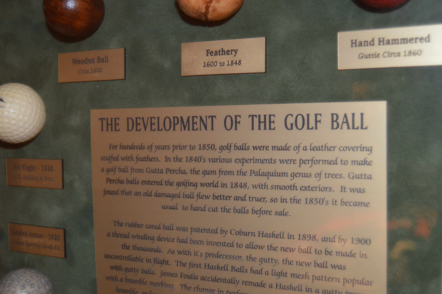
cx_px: 221
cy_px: 147
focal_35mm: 48
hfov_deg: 41.1
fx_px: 589
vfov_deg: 28.0
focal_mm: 32
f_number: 4.5
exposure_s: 1/60
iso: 1400
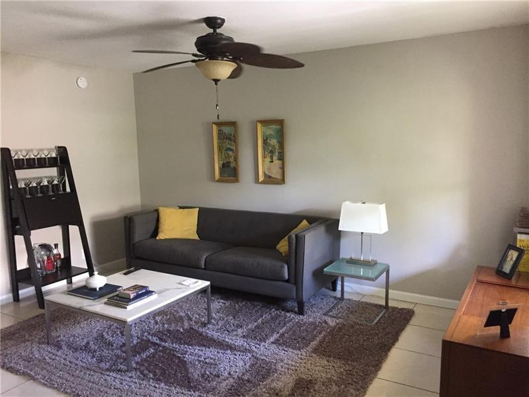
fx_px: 443
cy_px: 198
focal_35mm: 29
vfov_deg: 48.2
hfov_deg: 61.7
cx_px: 264
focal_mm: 4.15
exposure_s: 1/30
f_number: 2.2
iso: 250
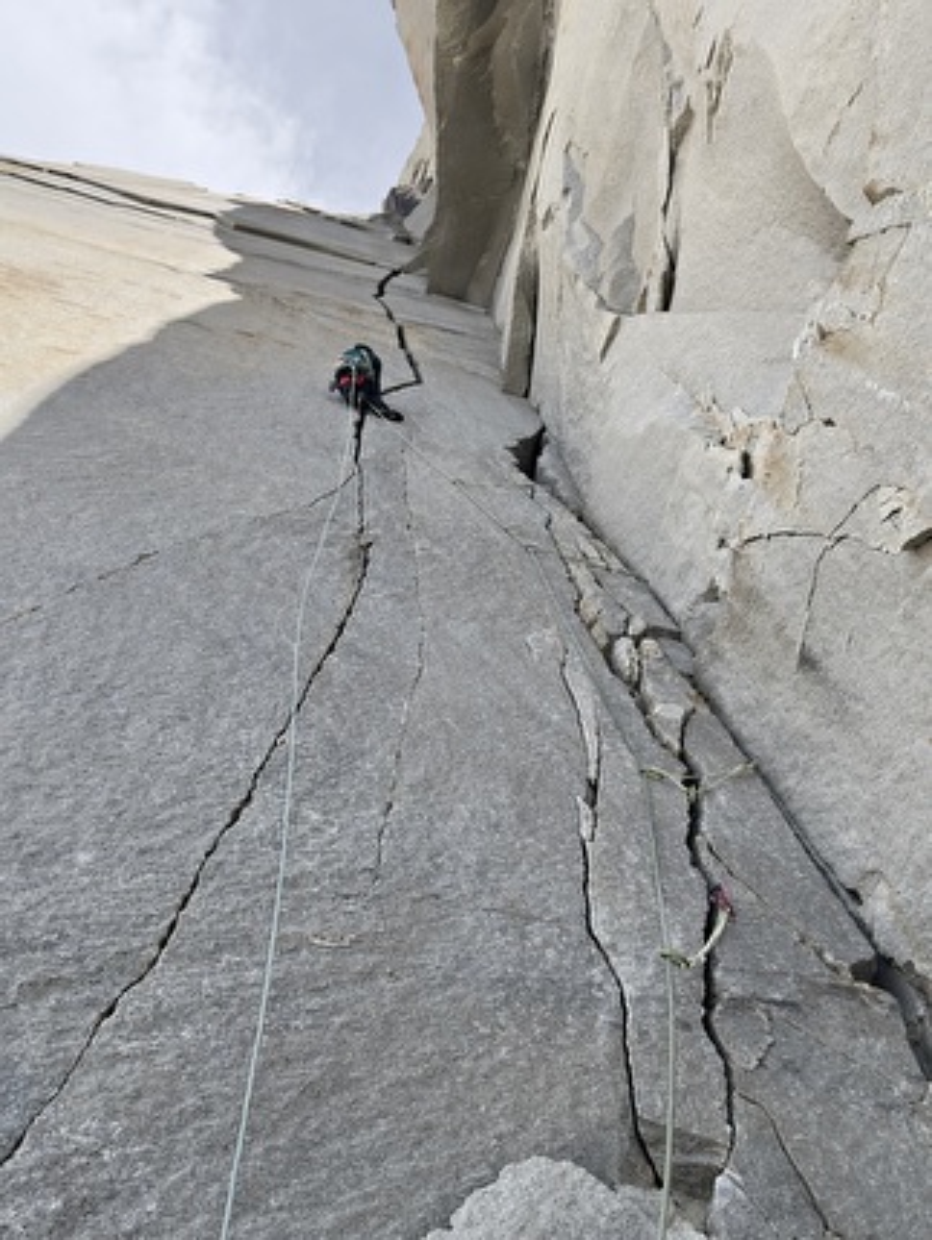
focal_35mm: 48
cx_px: 466
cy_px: 620
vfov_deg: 39.6
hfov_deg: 30.3
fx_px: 1721
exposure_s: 1/1953
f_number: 1.78
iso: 64
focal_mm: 6.86
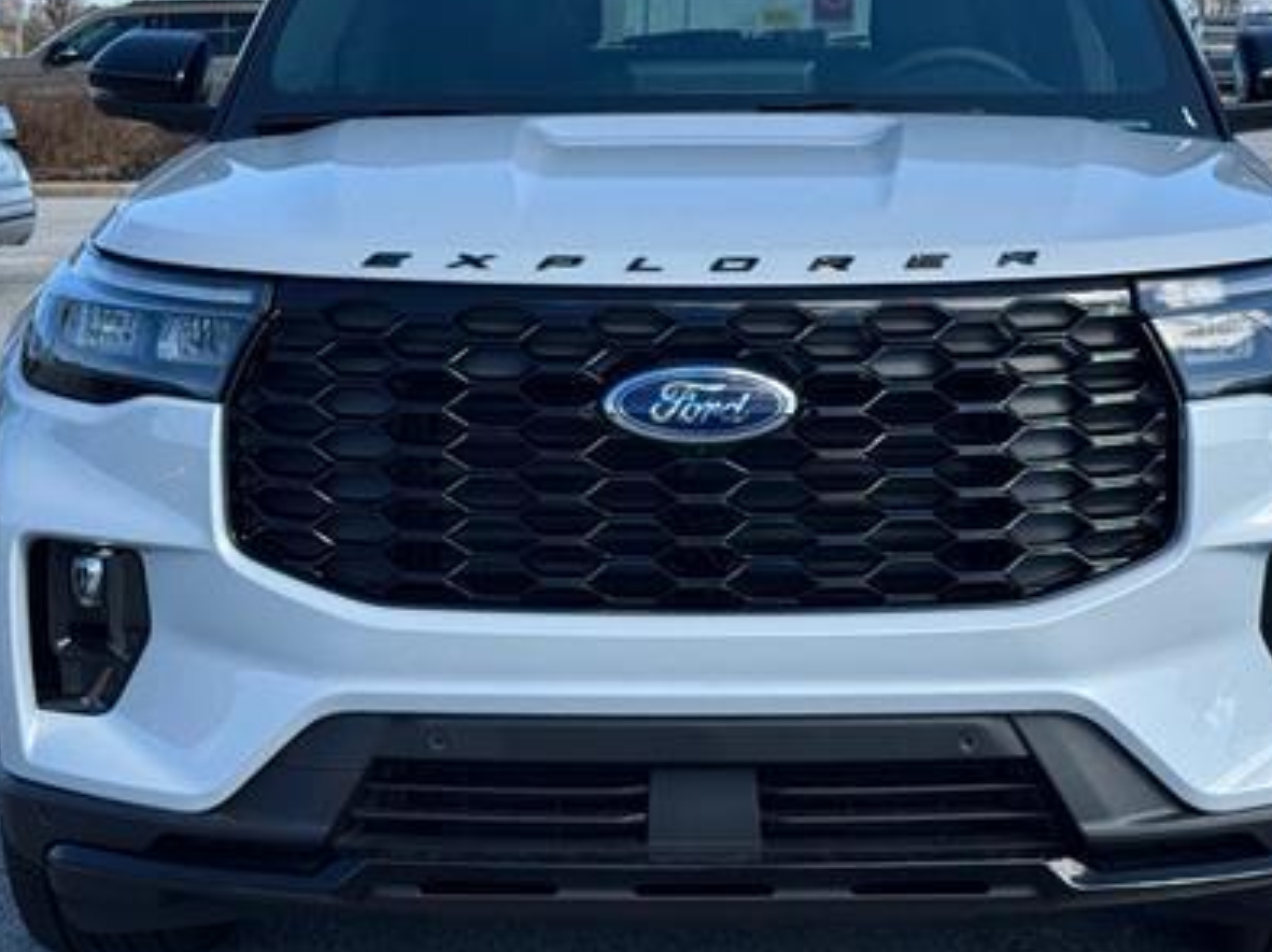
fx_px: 2864
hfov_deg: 25.0
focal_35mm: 78
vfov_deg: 18.8
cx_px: 701
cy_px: 361
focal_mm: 6.76
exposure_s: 1/2513
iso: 64
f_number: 1.78
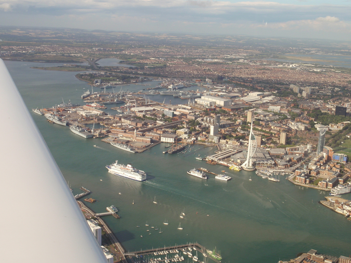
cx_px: 181
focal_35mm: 44
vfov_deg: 32.9
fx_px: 446
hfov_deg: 42.9
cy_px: 133
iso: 64
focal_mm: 7.25
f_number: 3.9
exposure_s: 1/400
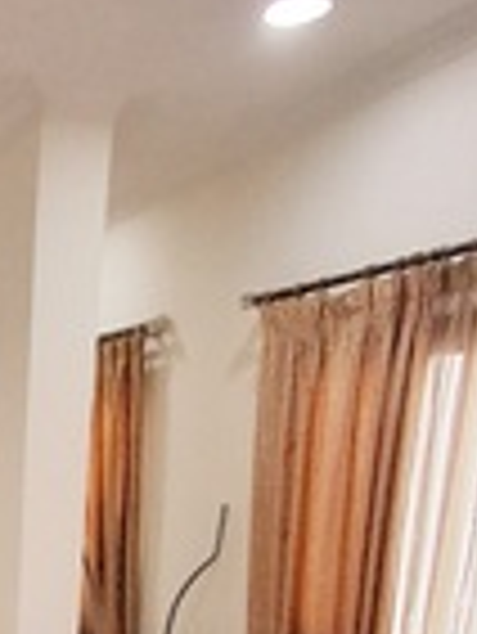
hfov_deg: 24.7
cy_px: 699
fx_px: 954
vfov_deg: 32.3
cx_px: -133
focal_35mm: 52
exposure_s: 1/50
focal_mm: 1.64
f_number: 2.2
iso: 160
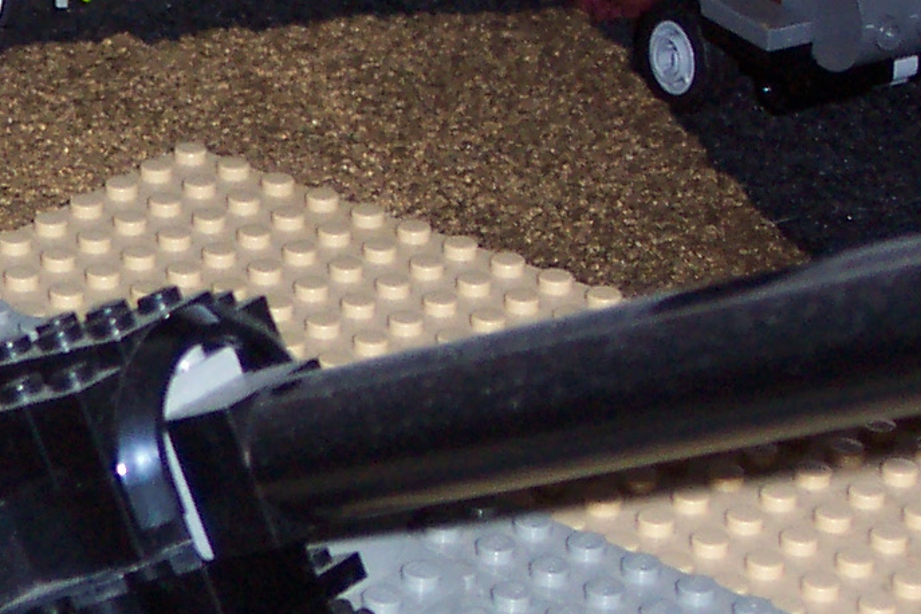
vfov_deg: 6.9
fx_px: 5065
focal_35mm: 198
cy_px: 487
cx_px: -271
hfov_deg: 10.2
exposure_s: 1/45
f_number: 3.4
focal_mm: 13.3
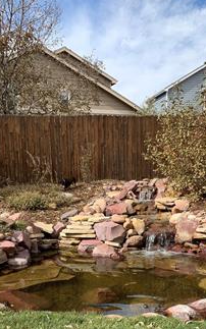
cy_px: 236
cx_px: 110
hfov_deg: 31.3
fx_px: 368
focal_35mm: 41
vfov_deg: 46.9
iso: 25
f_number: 1.8
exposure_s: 1/835
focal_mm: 4.25
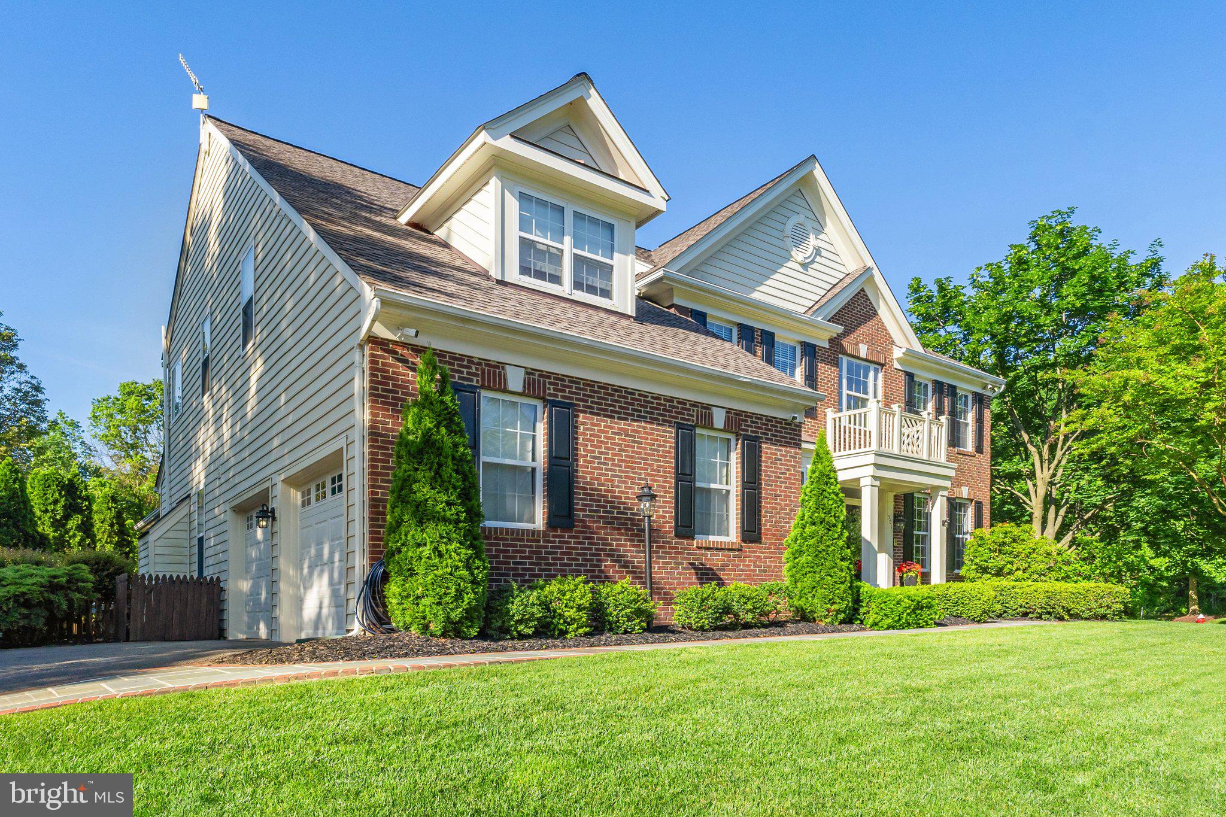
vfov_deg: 53.1
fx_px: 817
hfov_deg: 73.7
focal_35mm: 24
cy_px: 408
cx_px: 613
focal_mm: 16
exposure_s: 1/1000
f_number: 8
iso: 640
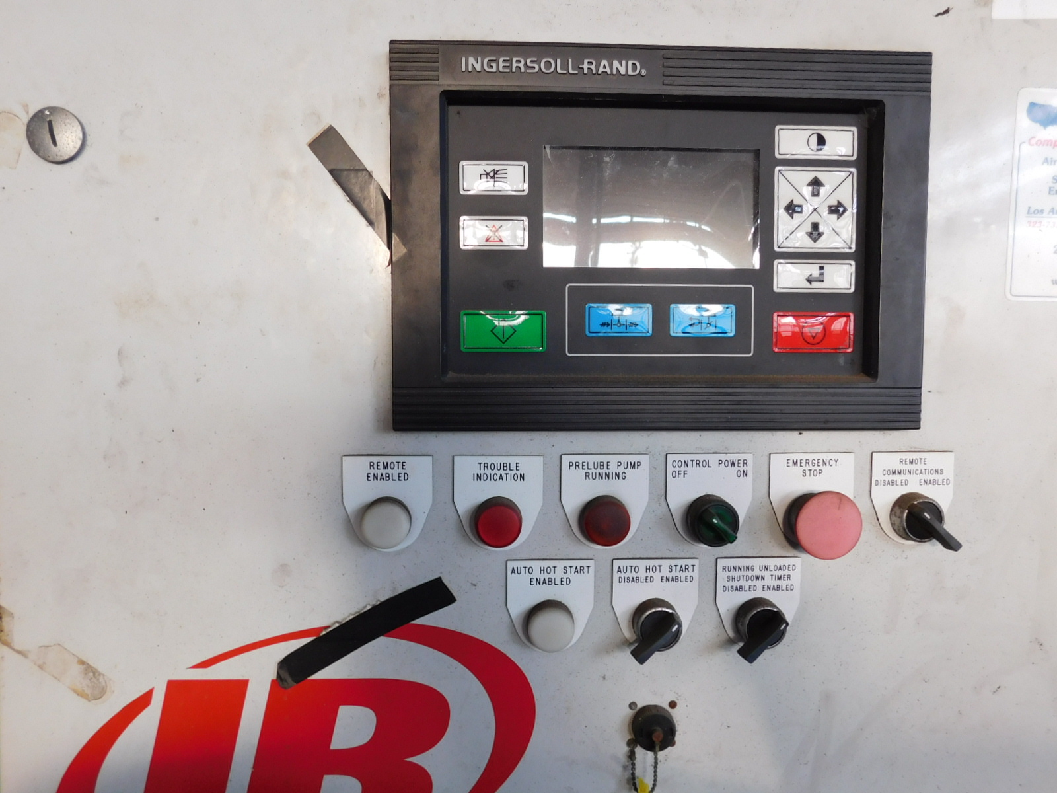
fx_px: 702
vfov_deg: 58.9
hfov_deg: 73.9
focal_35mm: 23
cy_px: 396
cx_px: 528
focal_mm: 4
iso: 125
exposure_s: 1/30
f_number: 3
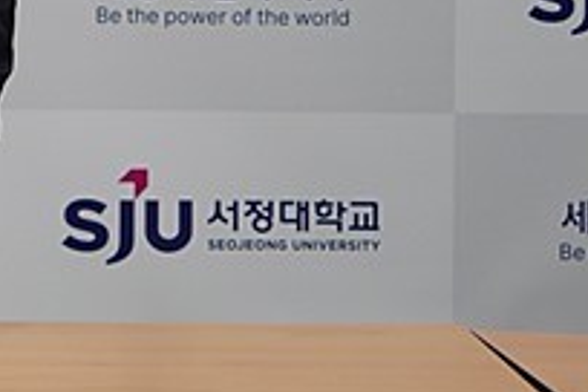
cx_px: -464
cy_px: -340
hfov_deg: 8.3
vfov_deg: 5.7
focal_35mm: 238
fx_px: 3887
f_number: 4.5
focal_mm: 54
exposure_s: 1/320
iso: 1000
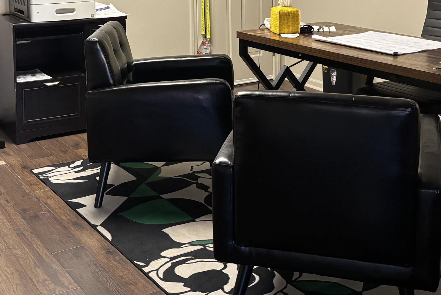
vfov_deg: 22.8
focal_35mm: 57
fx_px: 698
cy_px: 0
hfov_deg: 35.0
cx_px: 220
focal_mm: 5.96
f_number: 1.6
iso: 200
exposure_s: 1/60
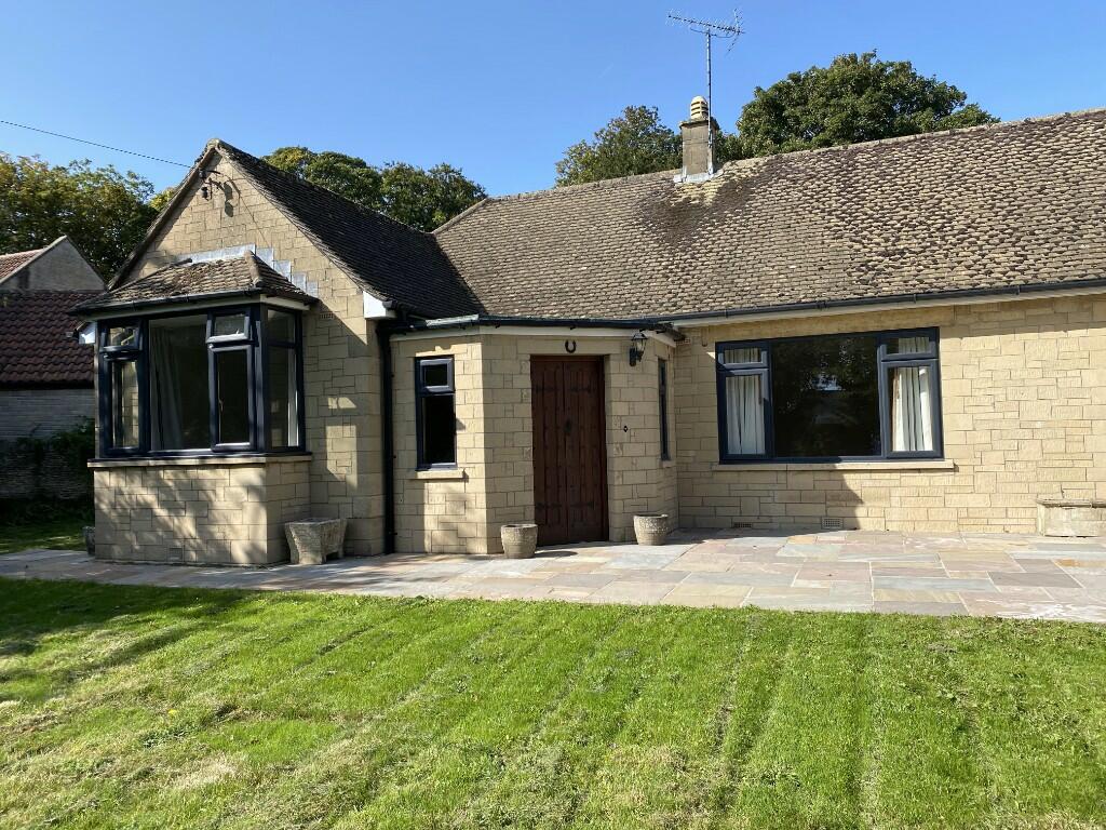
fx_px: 831
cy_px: 415
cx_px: 553
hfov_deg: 67.3
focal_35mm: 26
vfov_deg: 53.1
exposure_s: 1/1701
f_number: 1.8
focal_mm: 4.25
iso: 32
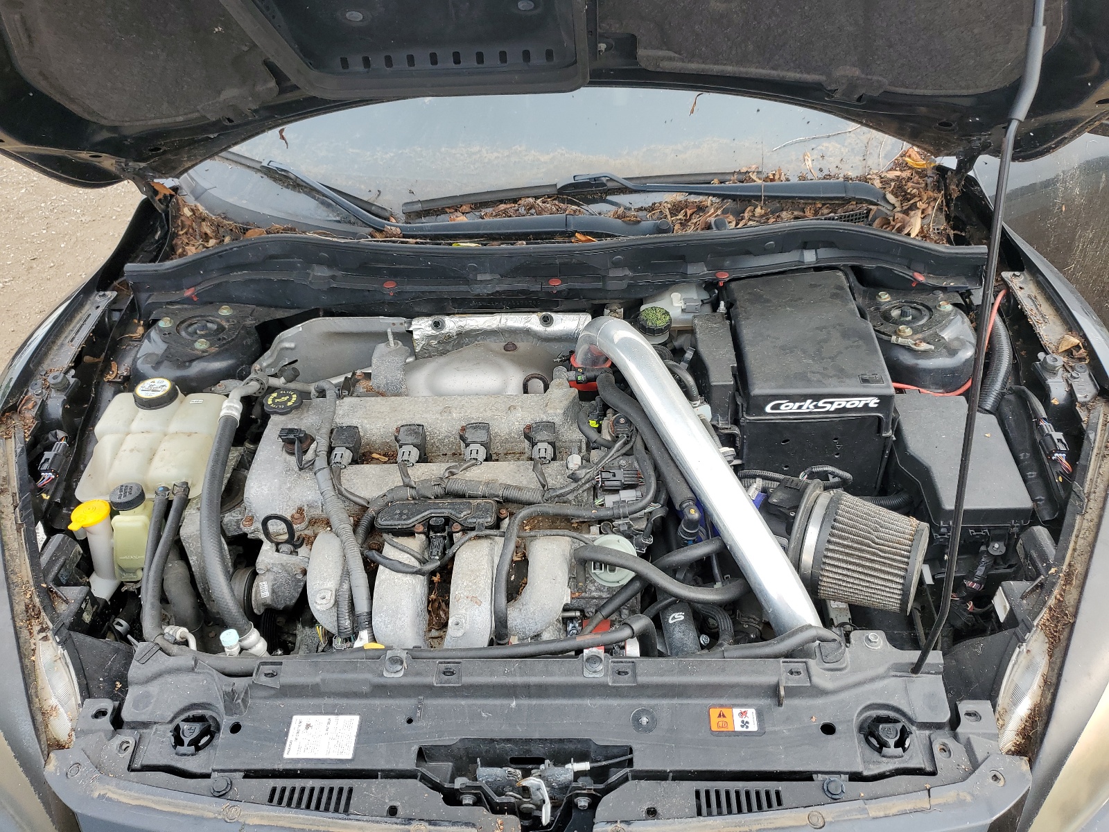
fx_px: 833
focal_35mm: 26
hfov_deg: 67.3
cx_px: 554
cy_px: 416
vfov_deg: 53.1
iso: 50
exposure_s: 1/500
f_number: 1.5
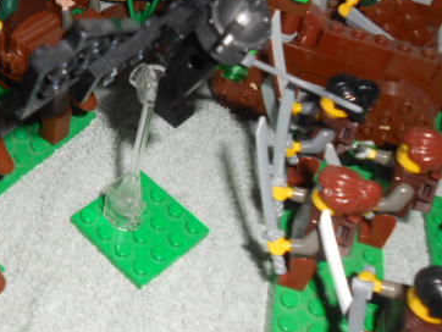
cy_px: 109
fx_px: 677
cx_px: 92
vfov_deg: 27.4
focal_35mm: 53
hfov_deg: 35.1
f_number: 11.9
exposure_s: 1/25
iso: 200
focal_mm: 5.3
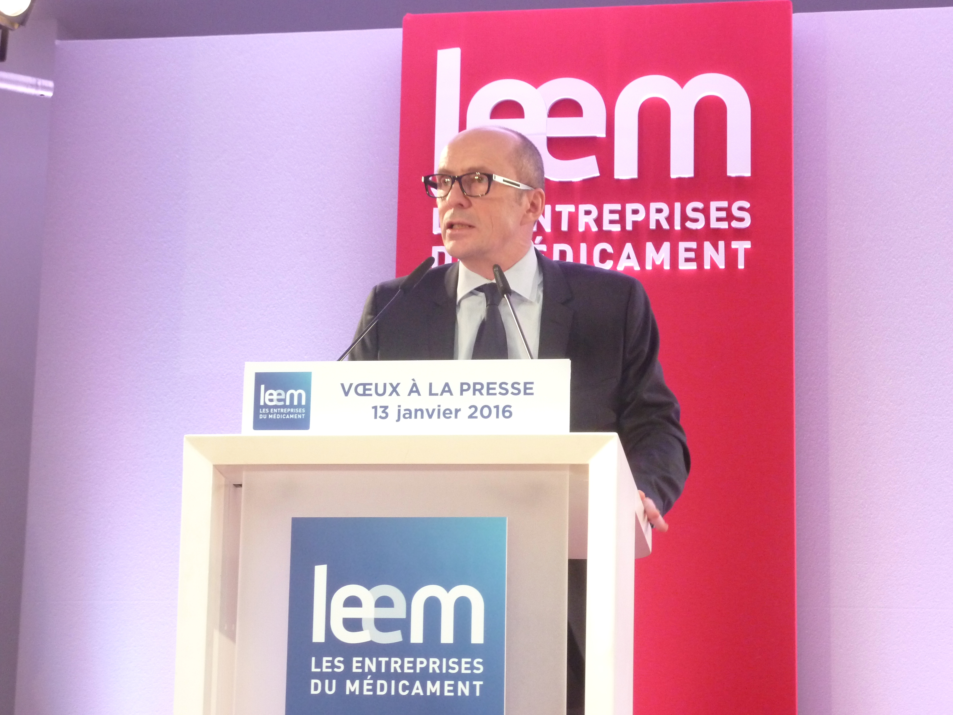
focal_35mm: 78
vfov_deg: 18.9
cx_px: 476
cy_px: 358
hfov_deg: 25.0
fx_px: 2147
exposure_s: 1/25
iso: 400
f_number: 4.2
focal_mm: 12.8
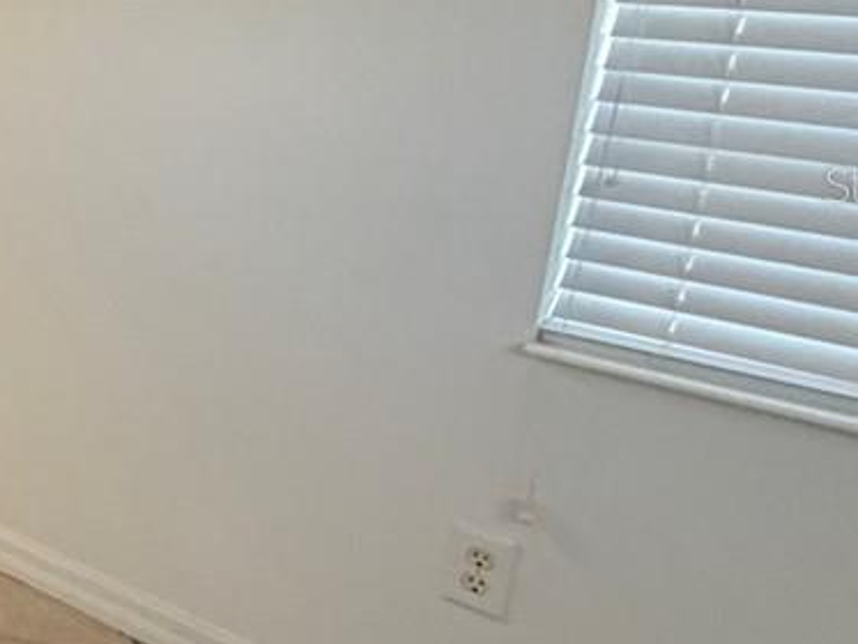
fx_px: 1488
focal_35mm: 60
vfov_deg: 24.2
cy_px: 184
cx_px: -798
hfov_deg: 19.9
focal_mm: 2.22
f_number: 2.2
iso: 250
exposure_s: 1/60
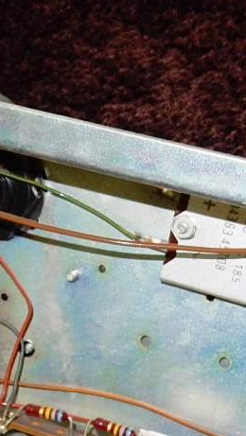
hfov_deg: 8.9
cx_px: 51
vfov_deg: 15.6
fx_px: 1574
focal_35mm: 136
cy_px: 410
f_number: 4
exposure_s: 1/30
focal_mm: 6.4
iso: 200
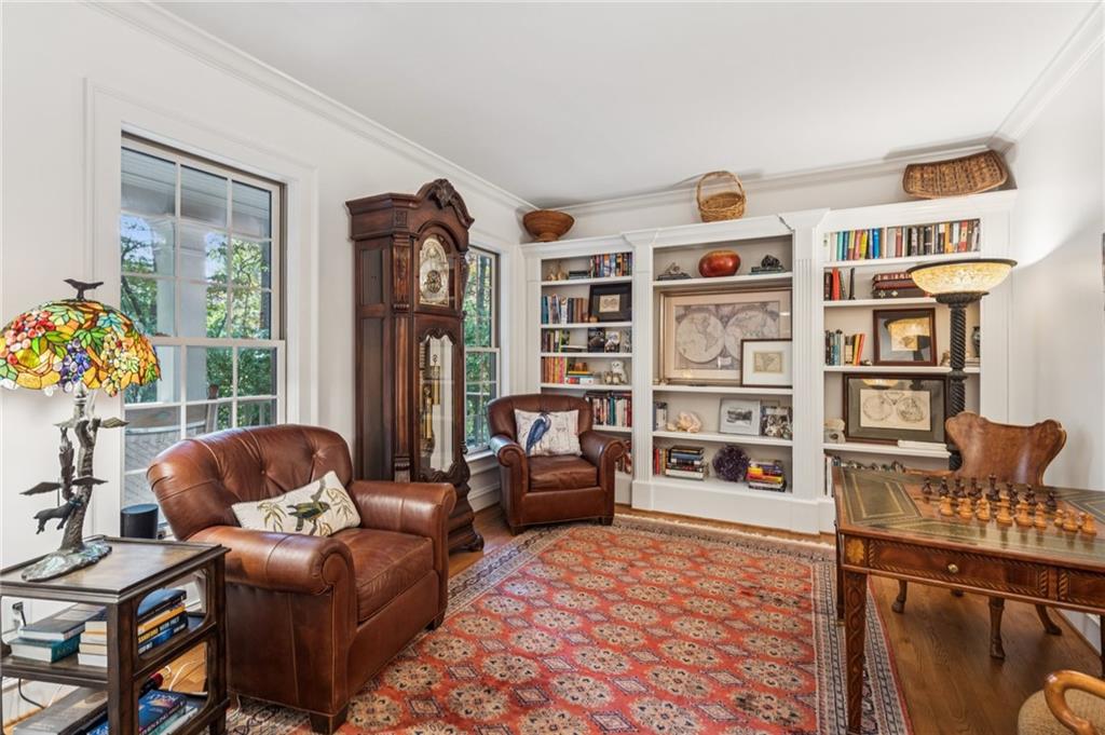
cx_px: 552
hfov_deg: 96.8
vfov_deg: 73.7
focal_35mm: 16
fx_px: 491
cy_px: 368
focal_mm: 16
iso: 400
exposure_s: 1/25
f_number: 5.6
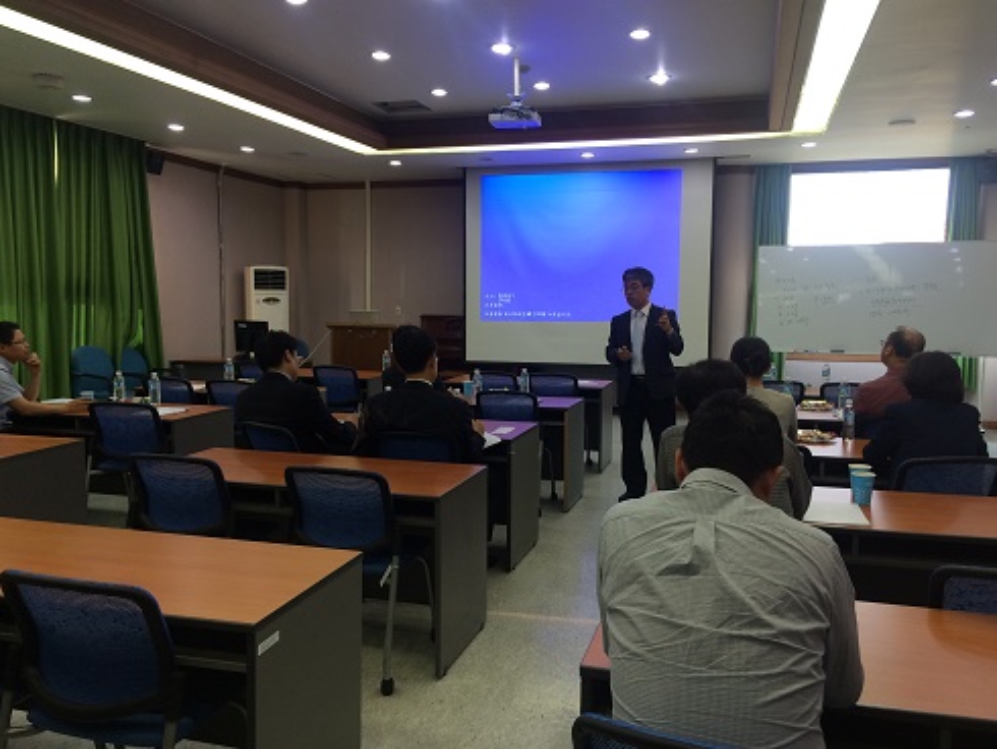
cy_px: 374
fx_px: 836
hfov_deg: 61.6
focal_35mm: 29
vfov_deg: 48.3
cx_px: 498
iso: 50
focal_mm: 4.15
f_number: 2.2
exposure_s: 1/30
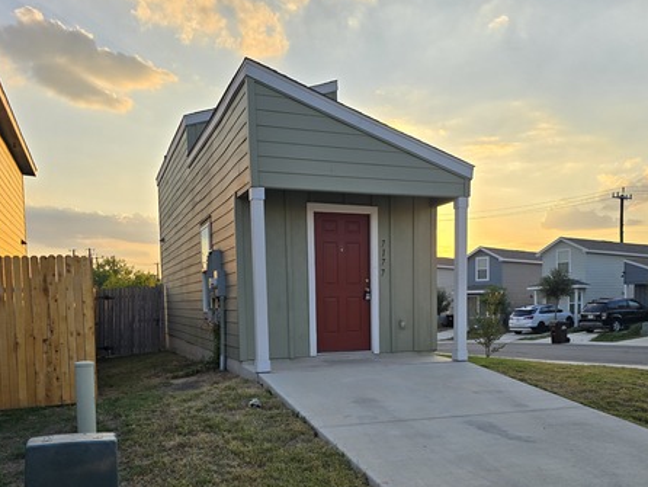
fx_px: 618
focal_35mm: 33
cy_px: 339
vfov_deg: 42.2
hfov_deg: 55.2
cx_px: 359
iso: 12
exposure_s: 1/547
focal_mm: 6.3
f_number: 1.7
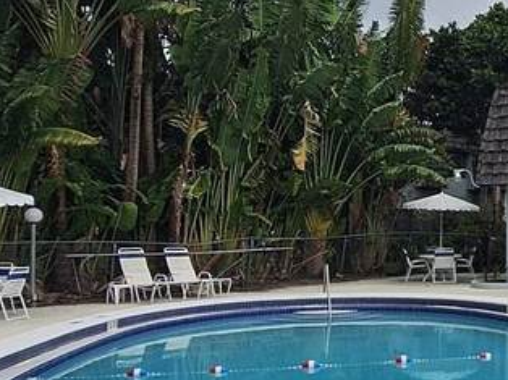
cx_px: 616
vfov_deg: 27.5
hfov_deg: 30.5
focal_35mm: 53
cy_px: 204
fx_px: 777
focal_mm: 1.74
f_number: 2.2
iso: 40
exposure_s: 1/1712
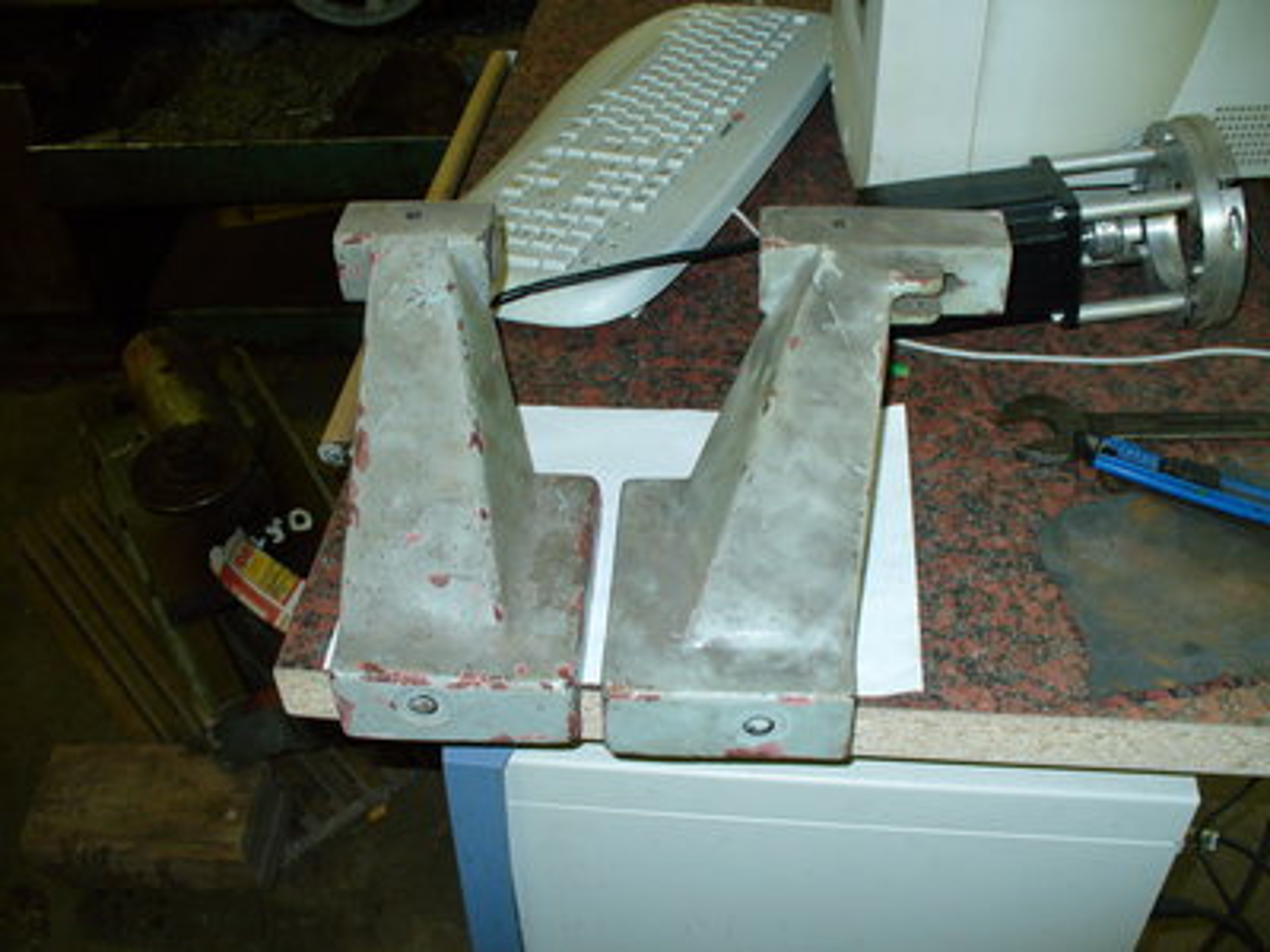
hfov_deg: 50.1
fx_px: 1357
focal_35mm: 37
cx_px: 635
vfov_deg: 38.7
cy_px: 476
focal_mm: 6.1
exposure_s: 1/30
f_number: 2.8
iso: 100
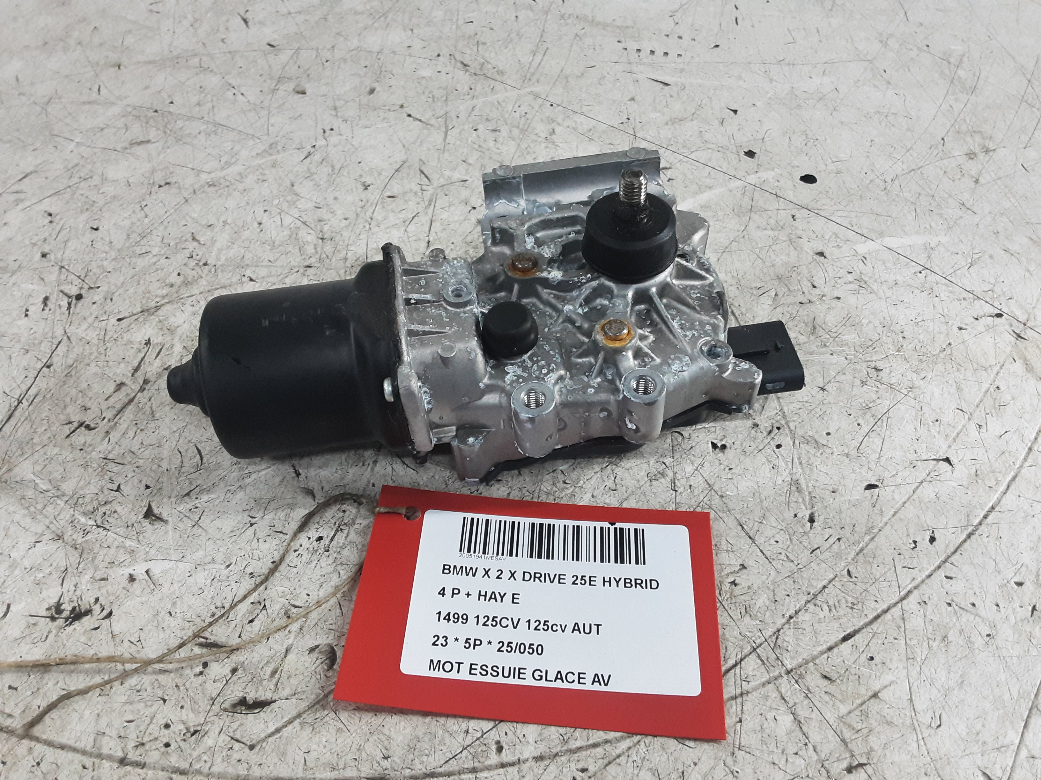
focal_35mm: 27
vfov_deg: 51.4
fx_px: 812
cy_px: 390
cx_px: 520
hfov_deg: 65.3
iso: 160
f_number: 1.9
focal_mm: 2.91
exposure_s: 1/50
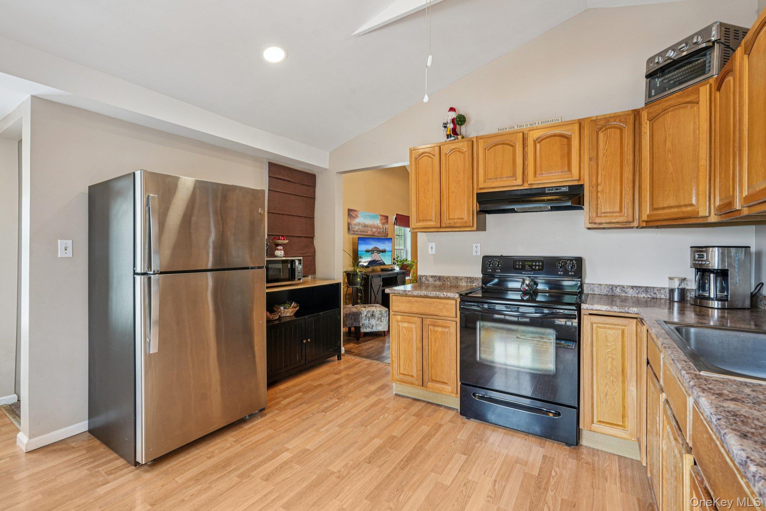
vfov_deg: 73.7
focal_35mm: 16
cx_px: 383
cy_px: 256
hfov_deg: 96.7
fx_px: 340
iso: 400
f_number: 8
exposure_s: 1/13
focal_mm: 16
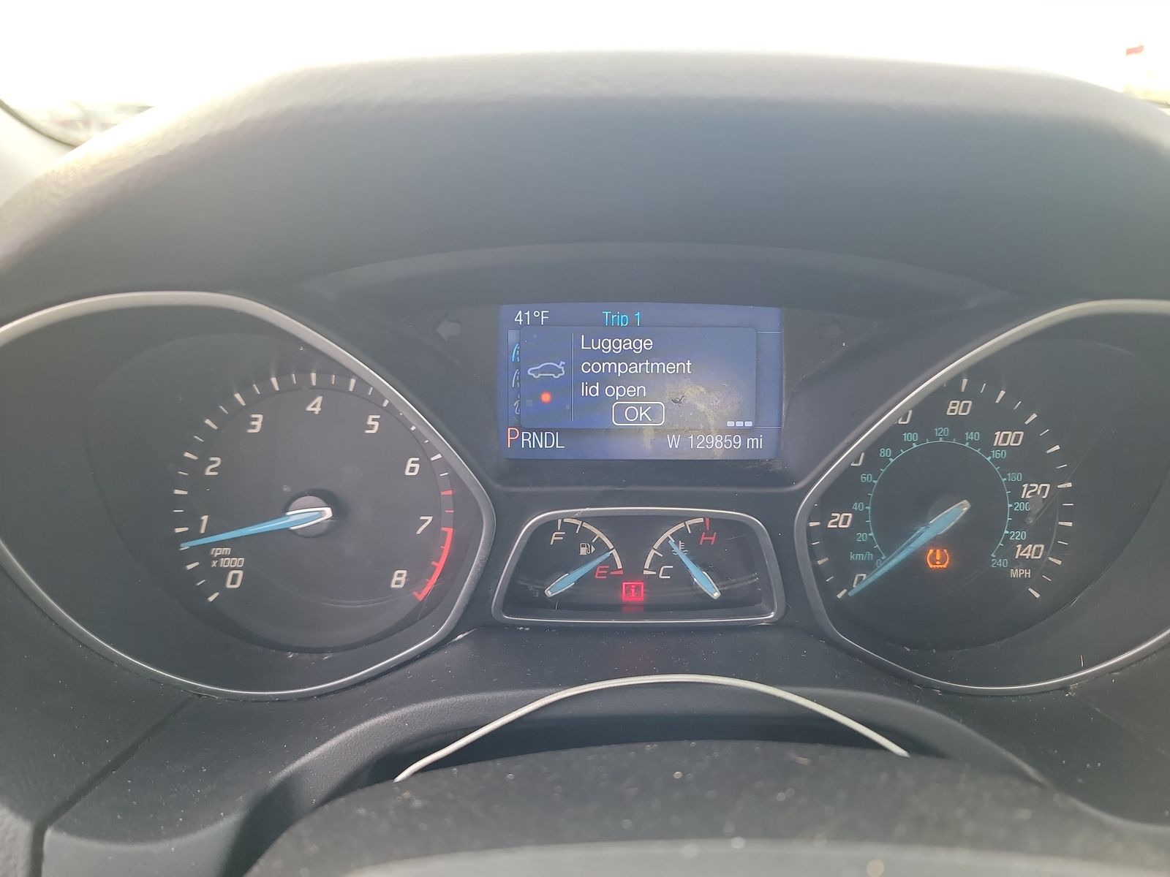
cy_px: 438
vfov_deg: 56.8
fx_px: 811
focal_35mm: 24
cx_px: 585
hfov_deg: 71.6
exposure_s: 1/59
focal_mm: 6.7
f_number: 1.8
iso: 269
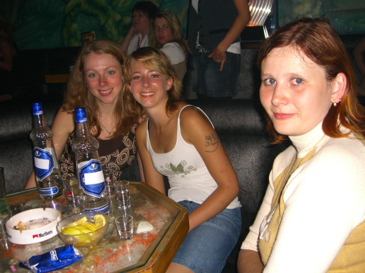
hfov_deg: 47.9
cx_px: 186
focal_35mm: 39
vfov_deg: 36.8
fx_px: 411
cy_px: 134
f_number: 2.8
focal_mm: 7.9
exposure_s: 1/60
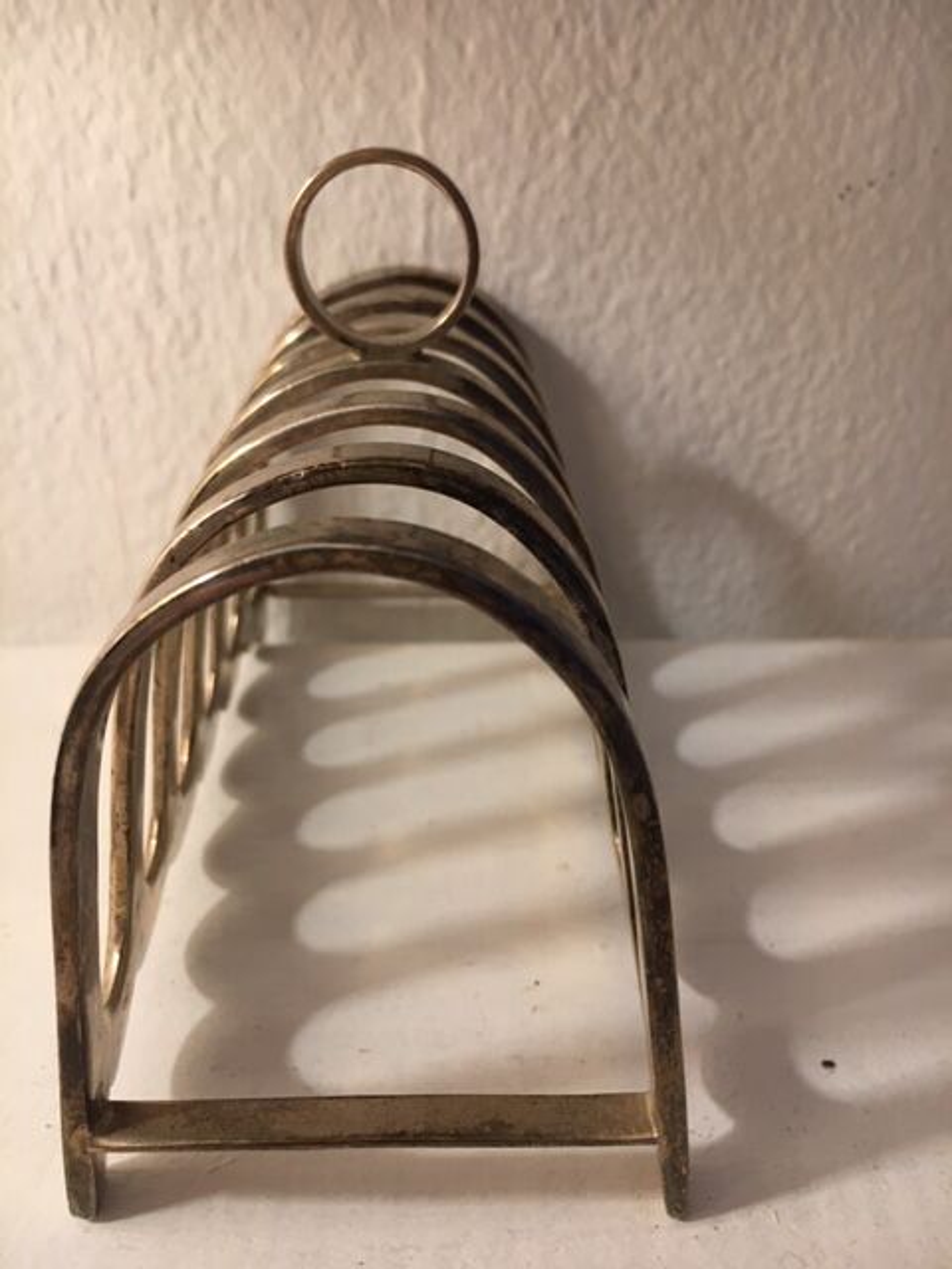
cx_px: 476
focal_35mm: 29
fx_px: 1063
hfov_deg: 48.2
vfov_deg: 61.7
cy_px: 634
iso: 100
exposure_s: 1/33
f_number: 2.2
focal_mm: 4.15
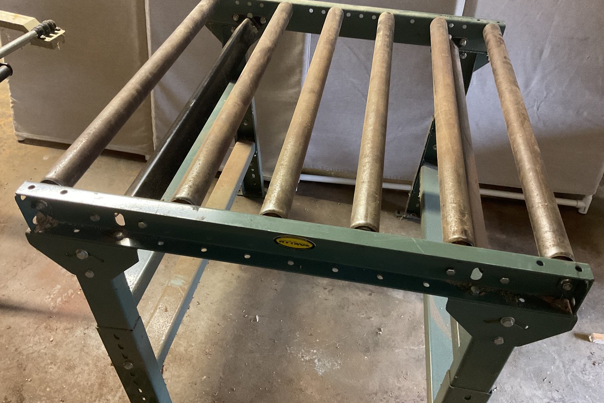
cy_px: 201
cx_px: 308
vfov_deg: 42.3
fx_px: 520
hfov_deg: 60.3
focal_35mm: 31
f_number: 1.8
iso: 400
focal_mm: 3
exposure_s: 1/30
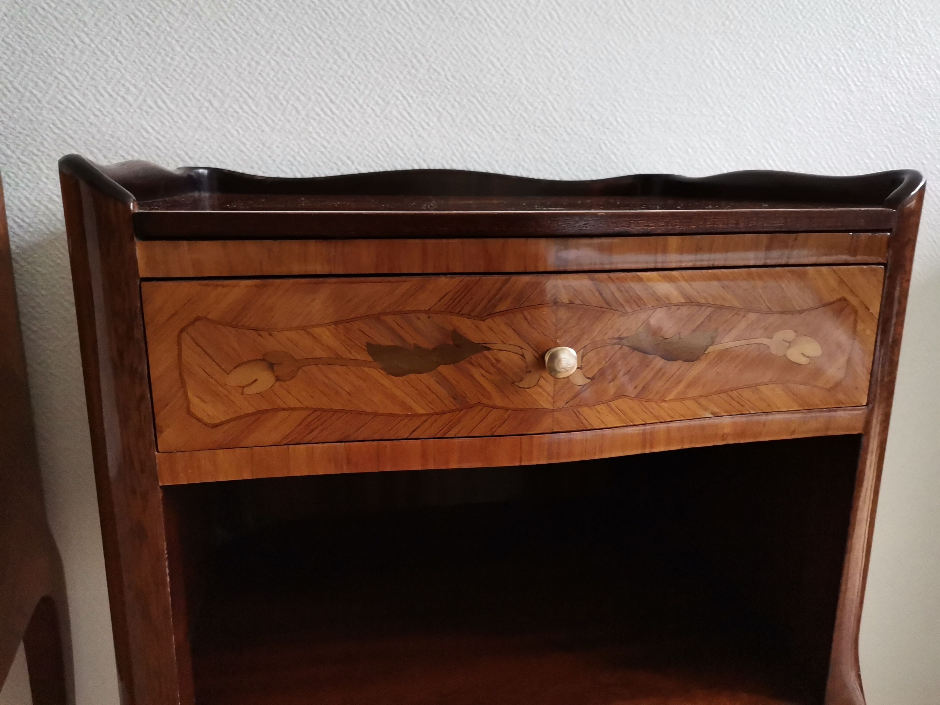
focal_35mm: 26
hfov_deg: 67.3
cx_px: 470
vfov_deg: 53.1
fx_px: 706
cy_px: 352
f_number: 2.4
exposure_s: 1/25
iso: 640
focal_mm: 4.75
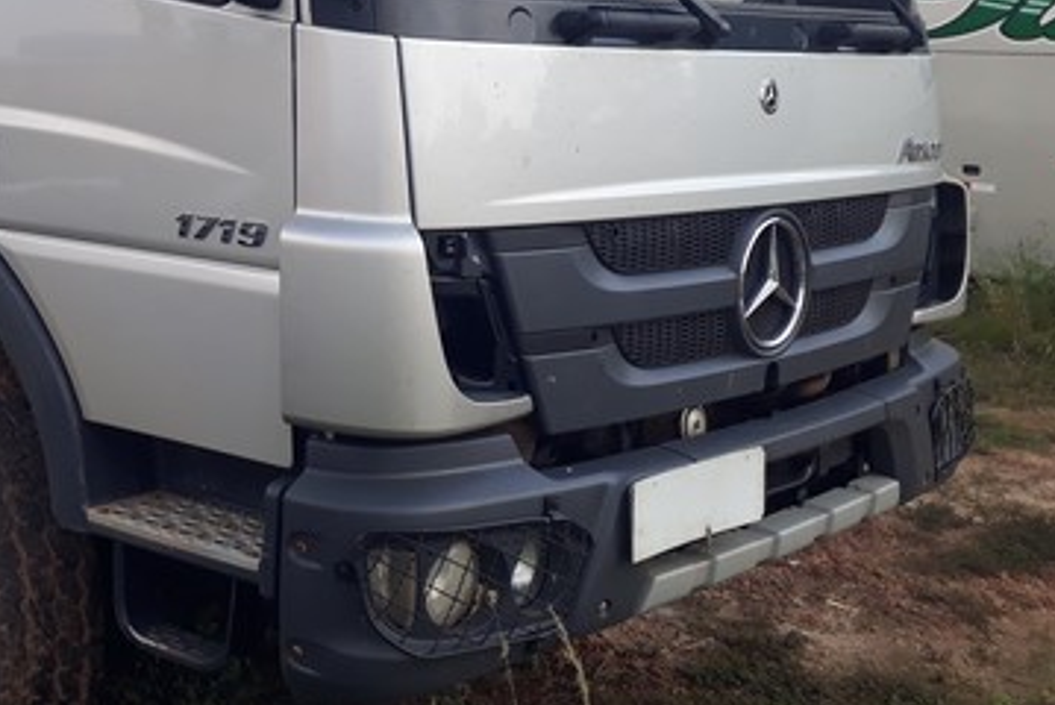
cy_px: 82
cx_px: 132
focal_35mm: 50
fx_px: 1466
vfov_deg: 26.2
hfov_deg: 37.3
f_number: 1.9
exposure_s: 1/670
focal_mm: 3.6
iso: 40
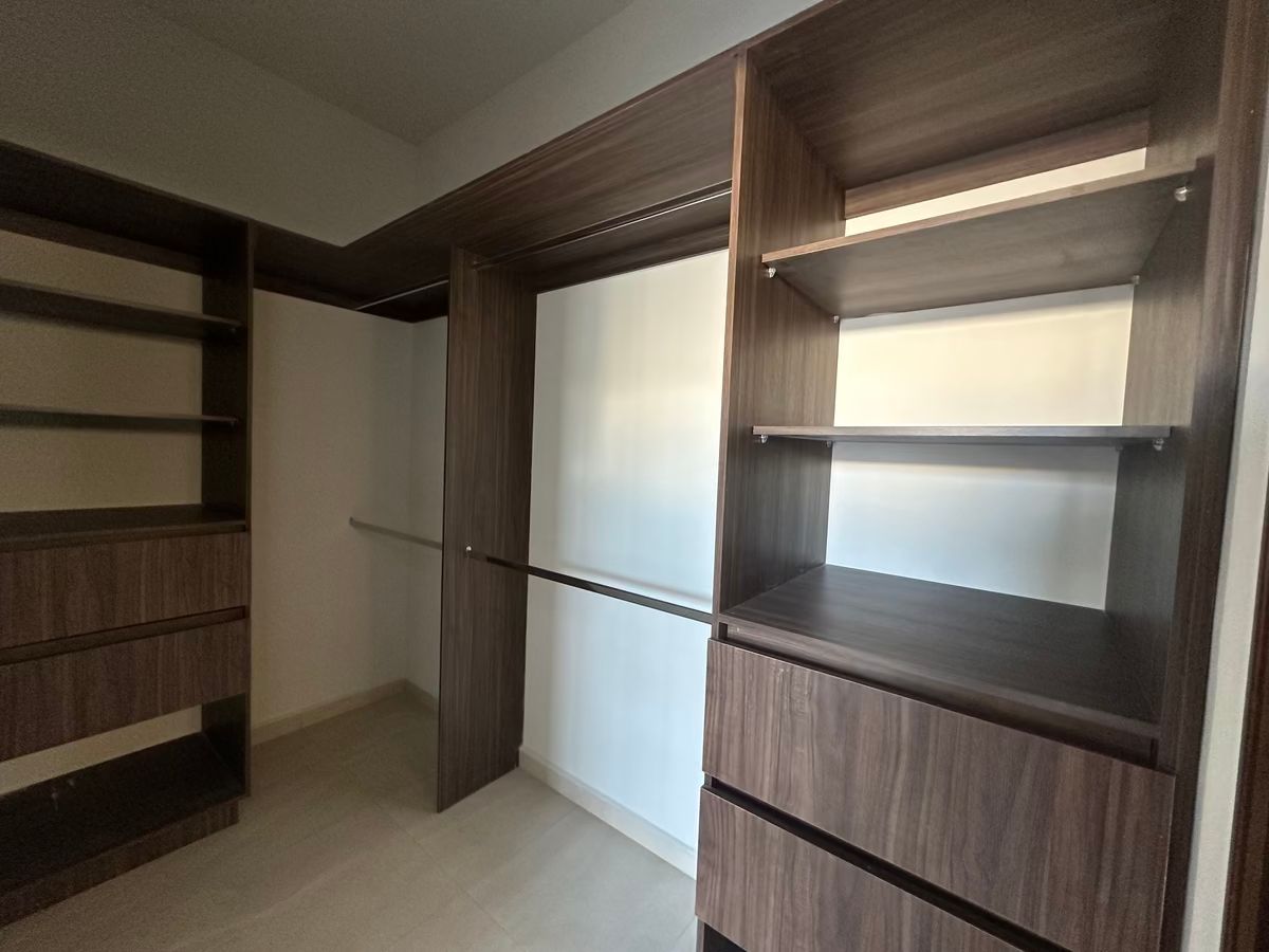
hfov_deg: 102.1
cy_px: 476
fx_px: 513
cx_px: 634
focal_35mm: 14
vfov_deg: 85.7
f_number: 2.2
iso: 320
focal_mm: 2.22
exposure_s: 1/60
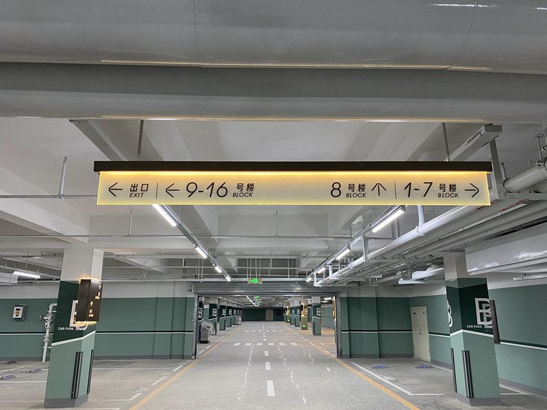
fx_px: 411
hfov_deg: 67.3
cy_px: 205
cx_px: 274
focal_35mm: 26
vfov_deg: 53.1
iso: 160
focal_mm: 4.25
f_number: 1.8
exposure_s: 1/50
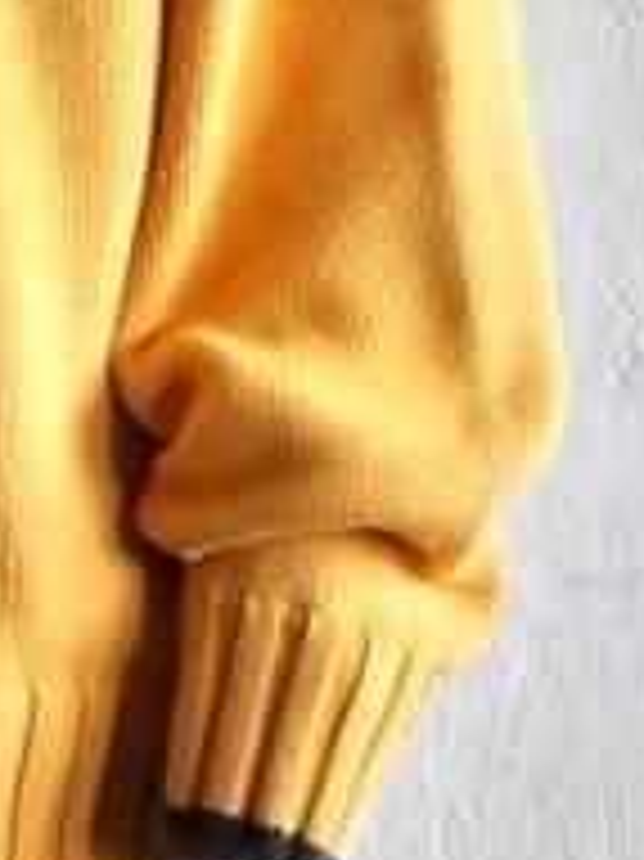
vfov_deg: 5.0
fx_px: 9759
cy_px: -106
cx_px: -482
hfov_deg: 3.8
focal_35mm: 393
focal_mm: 44
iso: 2500
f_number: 4
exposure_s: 1/100
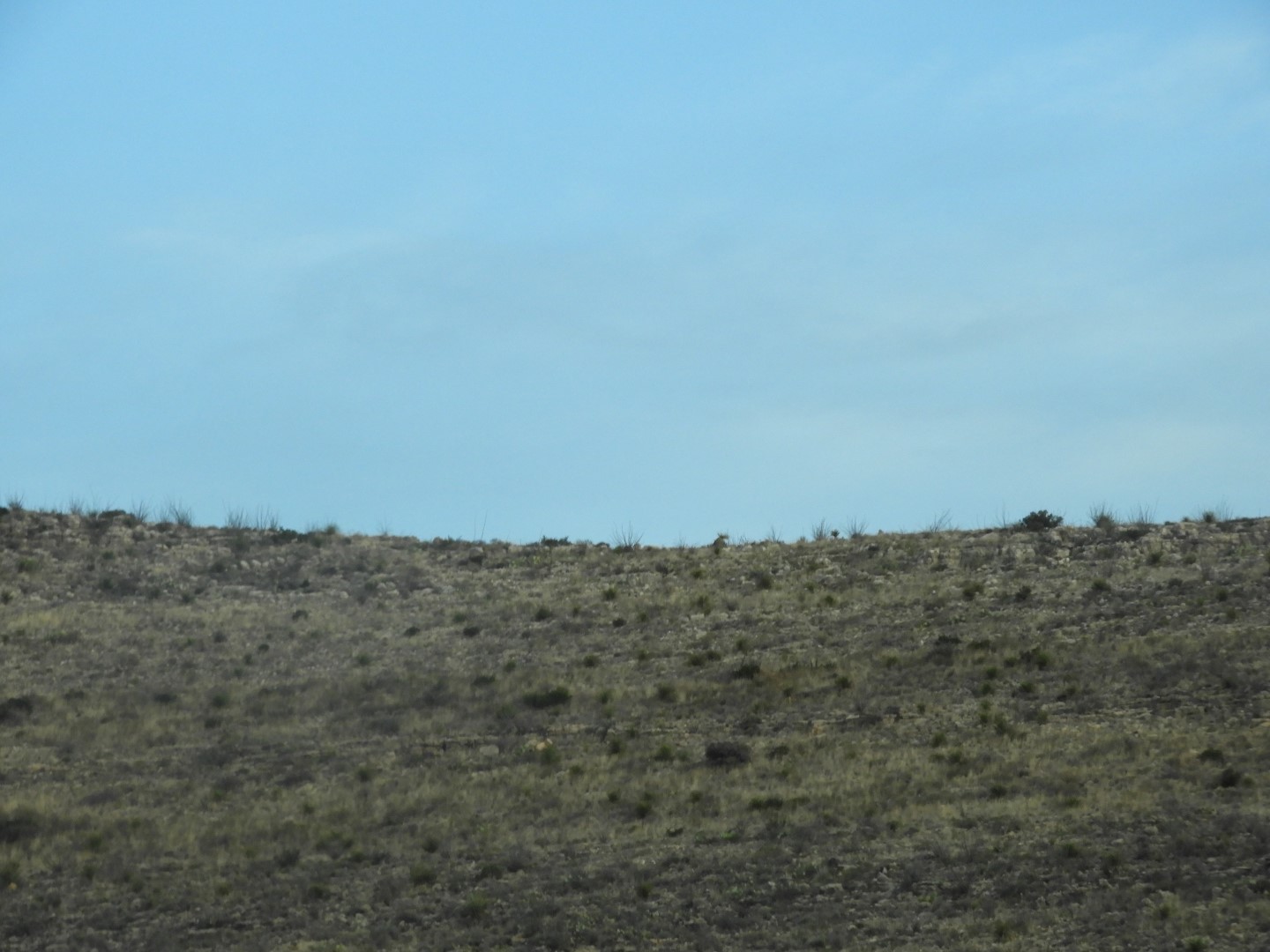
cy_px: 476
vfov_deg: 5.9
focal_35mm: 250
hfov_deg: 7.9
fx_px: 9172
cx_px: 635
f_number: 5.5
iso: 400
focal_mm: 44.8
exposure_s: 1/125
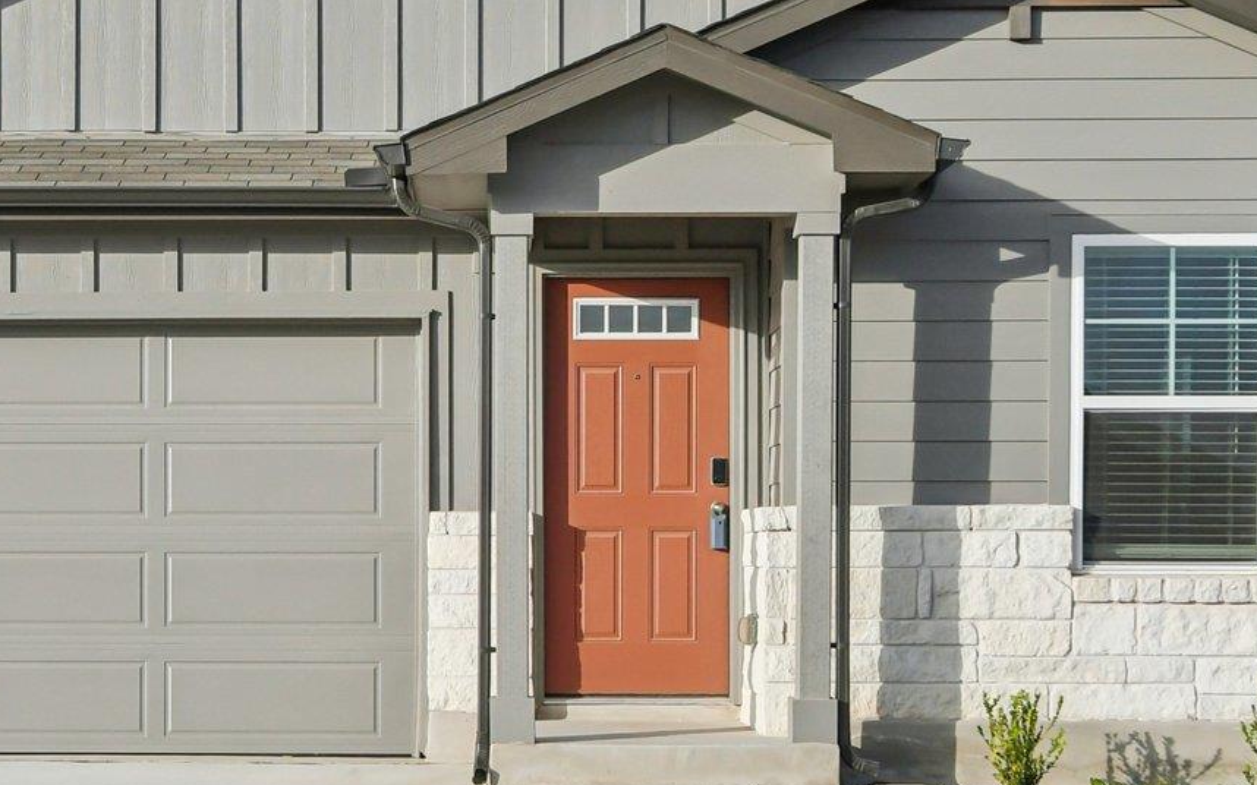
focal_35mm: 73
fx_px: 2500
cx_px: 431
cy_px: 364
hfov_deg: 28.1
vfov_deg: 17.8
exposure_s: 1/2000
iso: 400
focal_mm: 20
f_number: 8
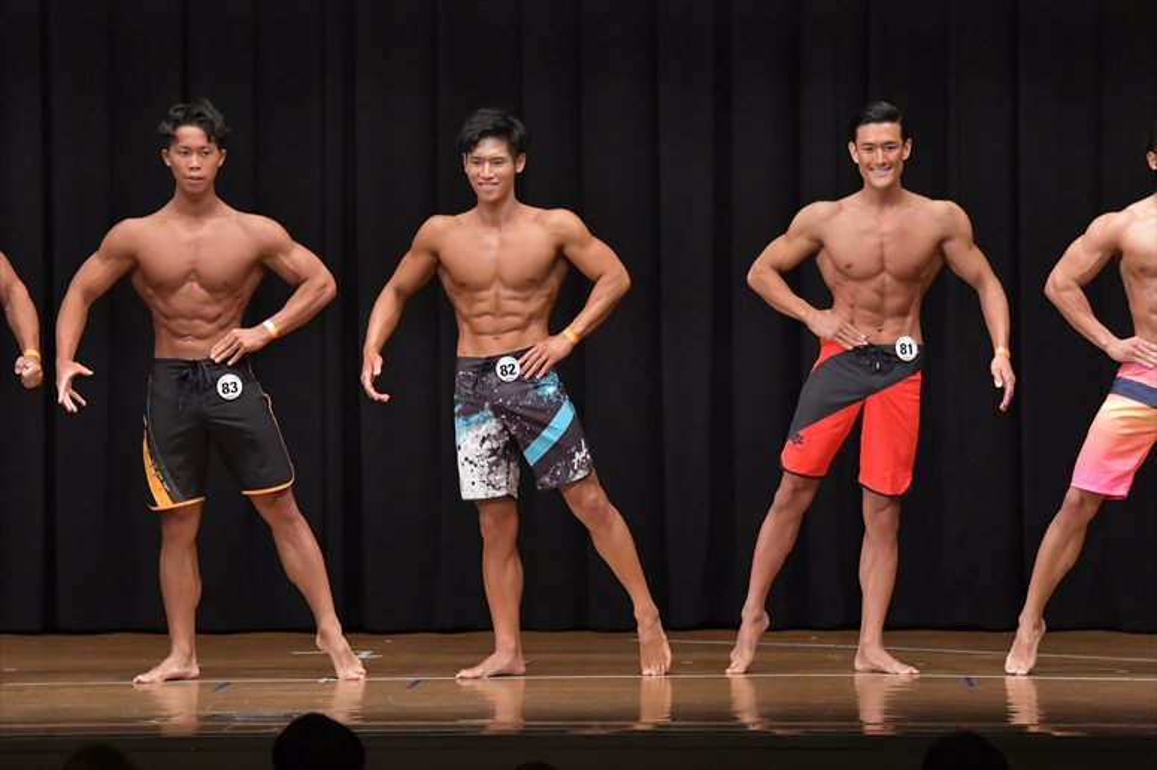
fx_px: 6489
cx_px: 578
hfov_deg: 10.2
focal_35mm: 202
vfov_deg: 6.8
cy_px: 385
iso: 6400
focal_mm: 135
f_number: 5.6
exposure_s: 1/400
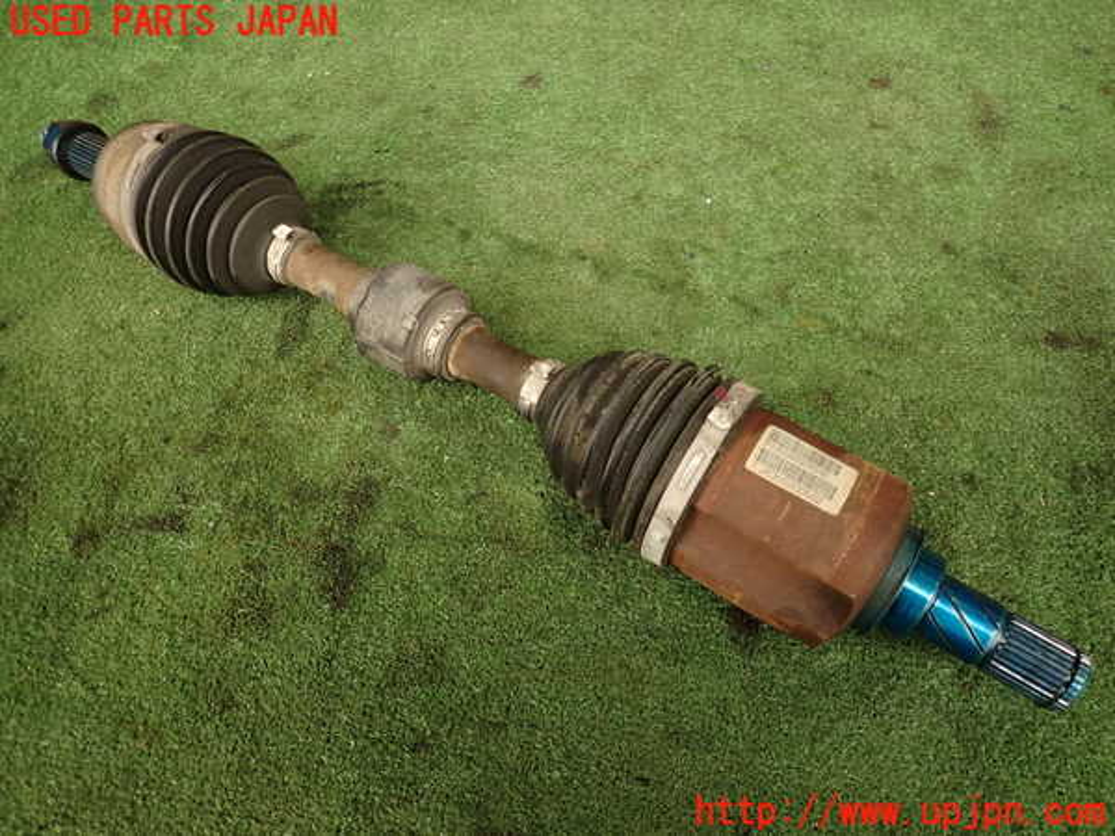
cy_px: 418
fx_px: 805
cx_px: 558
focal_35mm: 25
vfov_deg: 54.9
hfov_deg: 69.4
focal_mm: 4.5
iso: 100
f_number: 2
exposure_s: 1/80
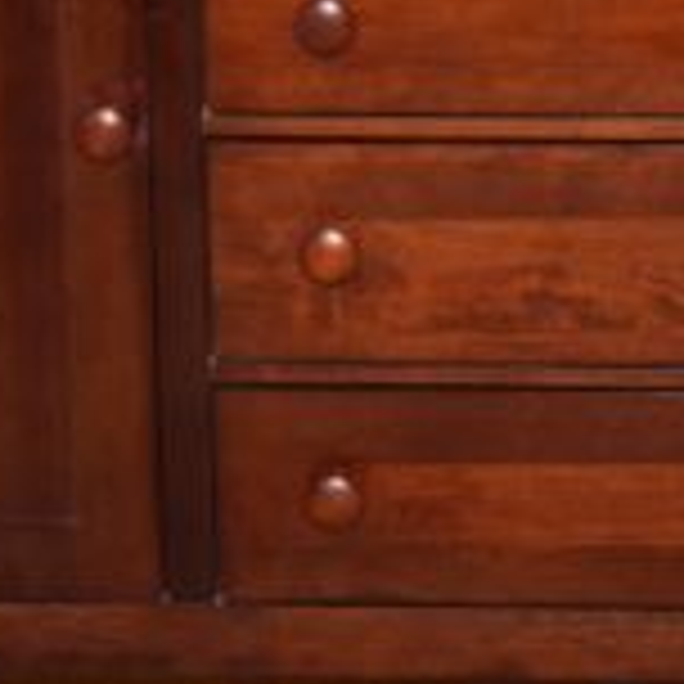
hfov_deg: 8.1
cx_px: 580
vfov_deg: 8.1
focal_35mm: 215
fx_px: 4806
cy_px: 92
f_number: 5
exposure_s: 1/125
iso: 800
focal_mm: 40
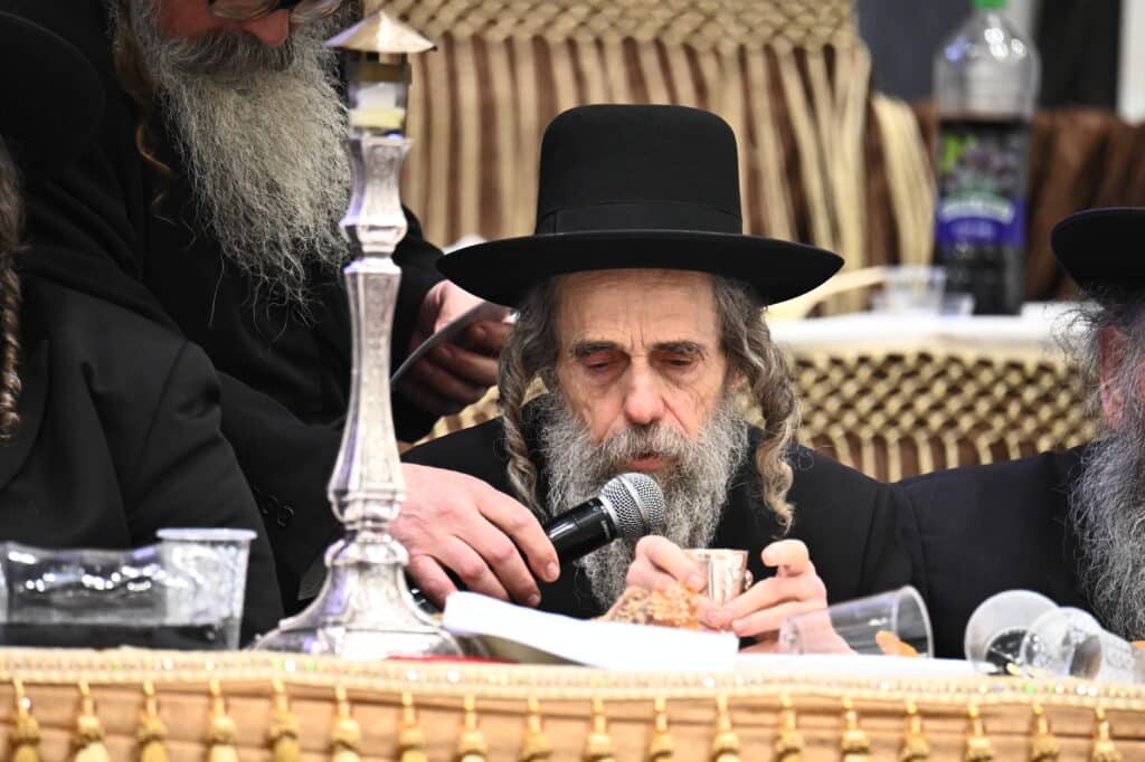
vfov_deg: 2.3
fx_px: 19076
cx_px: 572
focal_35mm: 600
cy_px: 381
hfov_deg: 3.4
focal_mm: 600
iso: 2000
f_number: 6.3
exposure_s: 1/125
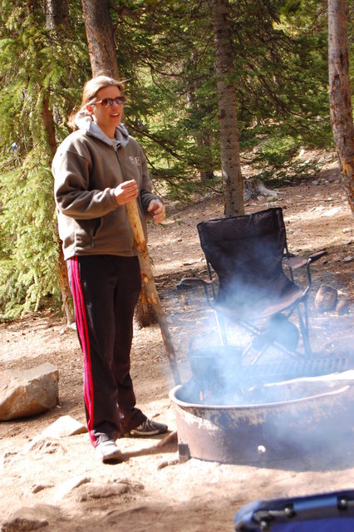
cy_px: 266
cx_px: 177
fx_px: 1218
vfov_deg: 24.6
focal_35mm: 82
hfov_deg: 16.5
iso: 400
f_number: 6.3
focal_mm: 55
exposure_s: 1/160
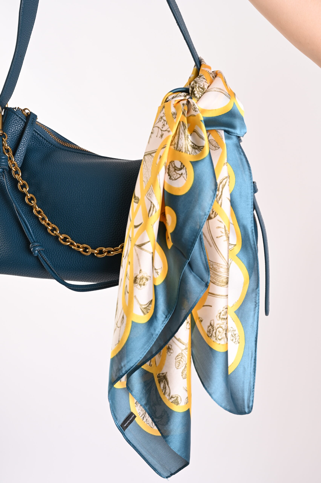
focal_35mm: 40
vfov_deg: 48.5
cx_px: 160
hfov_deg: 33.4
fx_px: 536
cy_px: 242
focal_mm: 40
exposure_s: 1/100
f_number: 9
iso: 125
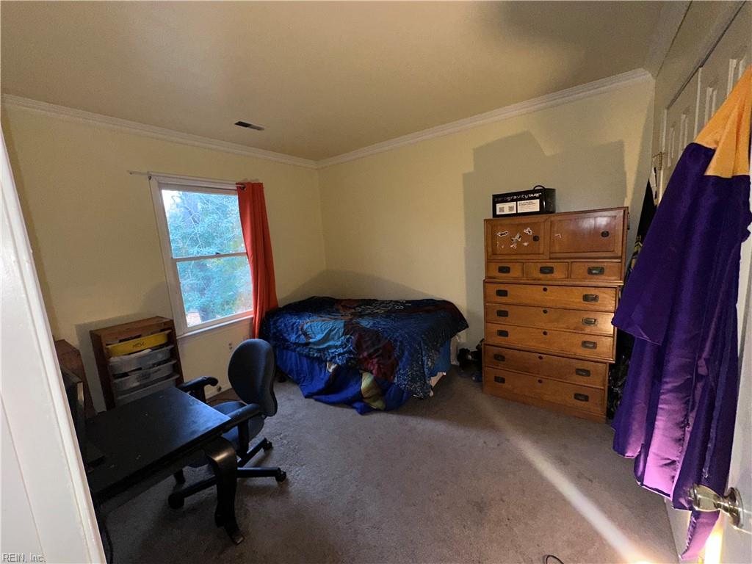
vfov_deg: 85.7
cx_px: 376
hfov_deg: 102.1
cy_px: 282
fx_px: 304
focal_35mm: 14
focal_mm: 2.22
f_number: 2.2
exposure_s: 1/60
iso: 80
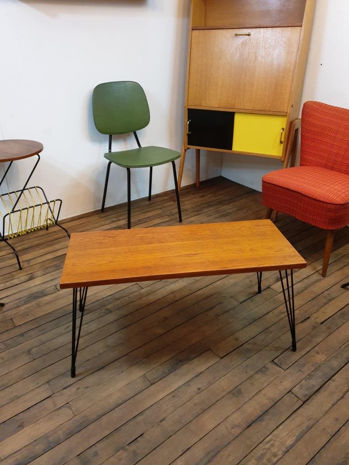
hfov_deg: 53.1
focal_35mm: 26
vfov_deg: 67.3
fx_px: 350
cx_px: 174
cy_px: 232
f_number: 1.5
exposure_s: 1/50
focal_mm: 4.3
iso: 250
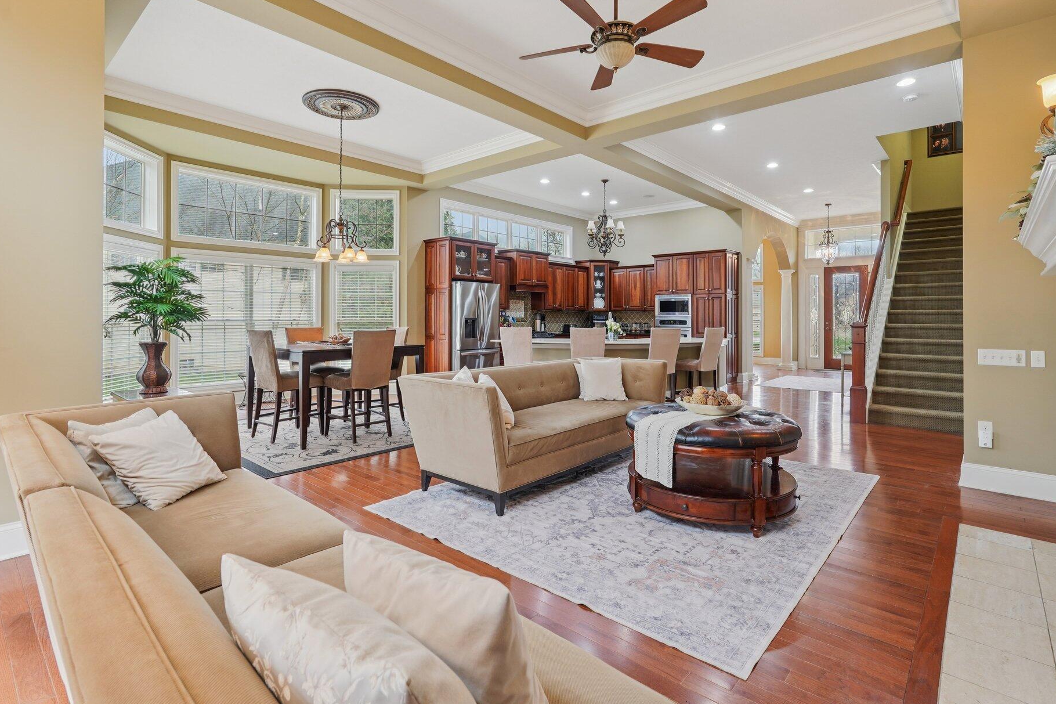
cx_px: 533
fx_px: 528
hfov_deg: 90.0
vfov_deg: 67.2
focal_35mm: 18
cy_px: 317
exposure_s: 1/20
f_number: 8
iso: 400
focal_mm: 16
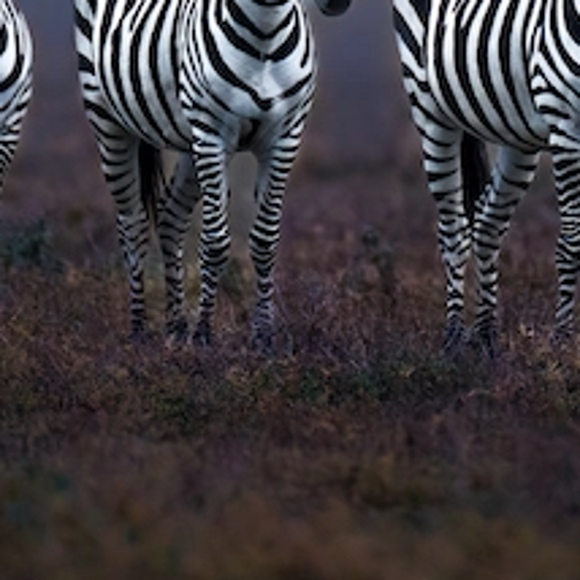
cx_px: 542
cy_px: 96
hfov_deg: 0.9
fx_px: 36207
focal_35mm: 1910
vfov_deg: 0.9
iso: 2000
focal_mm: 600
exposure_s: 1/2500
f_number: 4
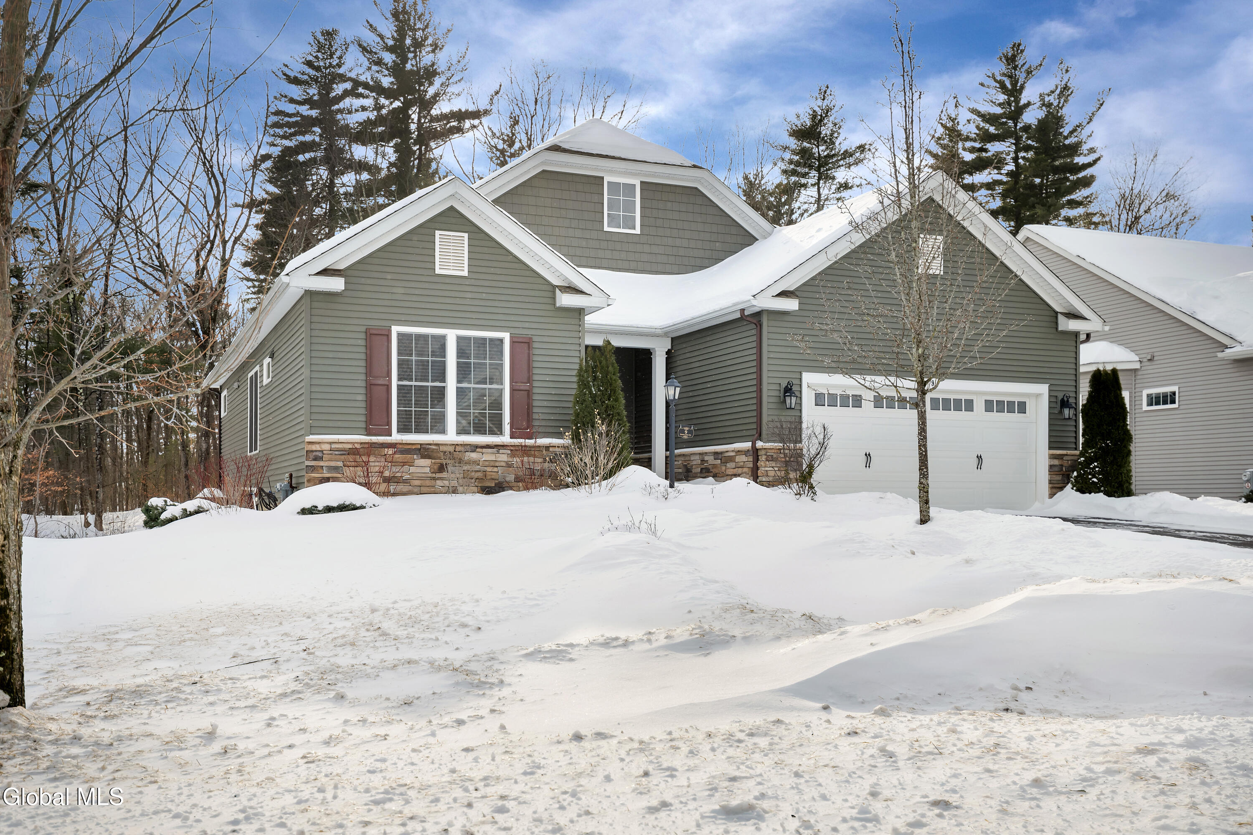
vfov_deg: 37.9
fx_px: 1218
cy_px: 418
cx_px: 626
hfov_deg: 54.4
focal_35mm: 35
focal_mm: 35
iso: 250
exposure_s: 1/2000
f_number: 4.5
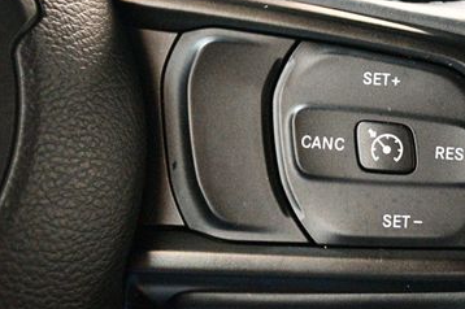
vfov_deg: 10.2
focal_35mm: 134
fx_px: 1729
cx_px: 351
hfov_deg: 15.2
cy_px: 132
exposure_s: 1/30
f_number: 4.8
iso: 12800
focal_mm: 50
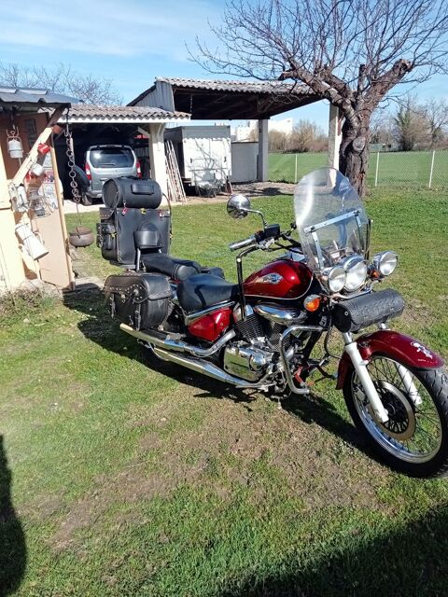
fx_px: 483
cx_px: 224
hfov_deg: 49.7
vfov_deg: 63.4
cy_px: 298
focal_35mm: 28
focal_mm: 3.46
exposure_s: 1/933
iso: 102
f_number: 2.2
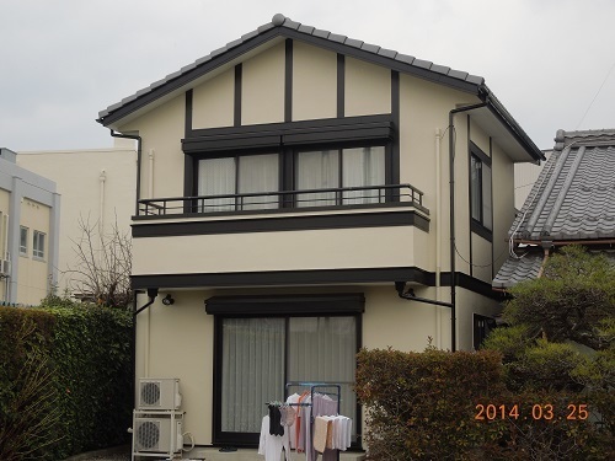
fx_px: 1084
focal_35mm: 61
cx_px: 308
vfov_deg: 24.0
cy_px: 230
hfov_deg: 31.7
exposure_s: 1/125
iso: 100
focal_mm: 11
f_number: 4.3
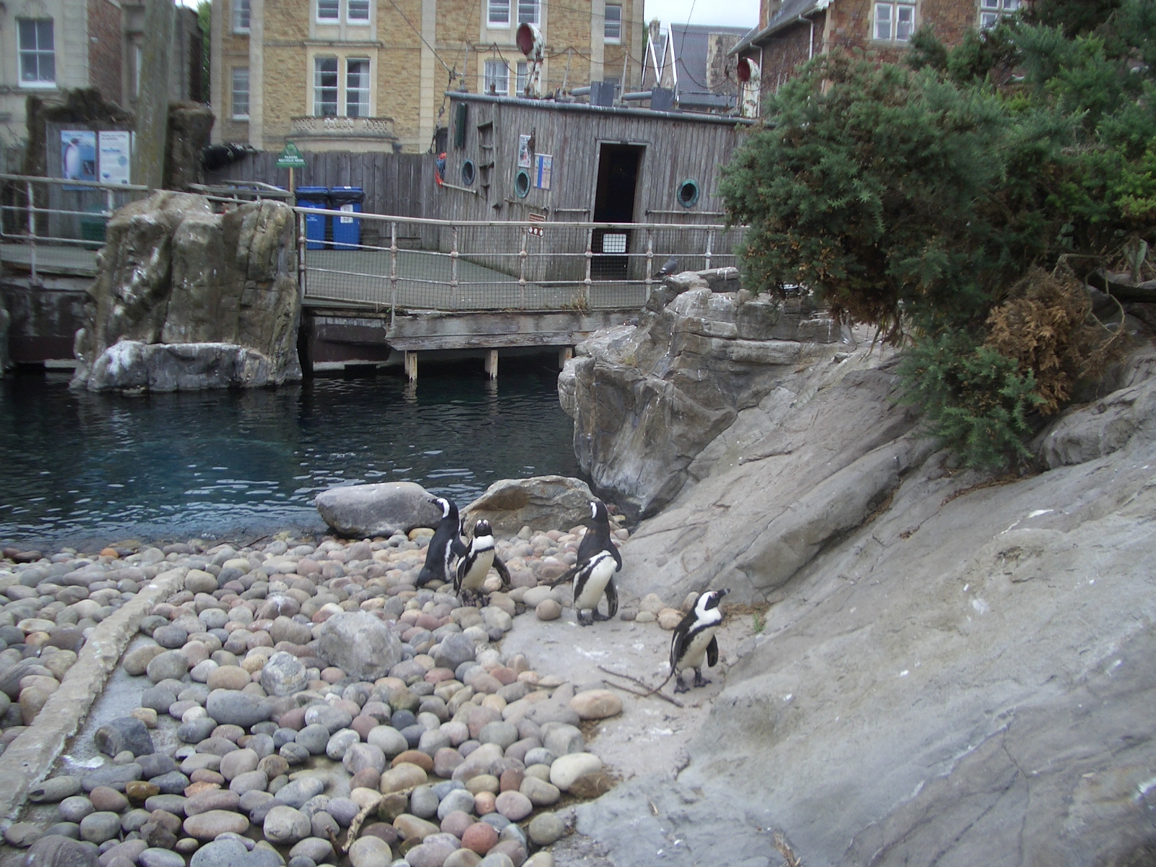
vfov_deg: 40.7
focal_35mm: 35
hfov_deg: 52.6
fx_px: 1169
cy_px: 434
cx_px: 578
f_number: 2.6
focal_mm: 5.8
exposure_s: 1/400
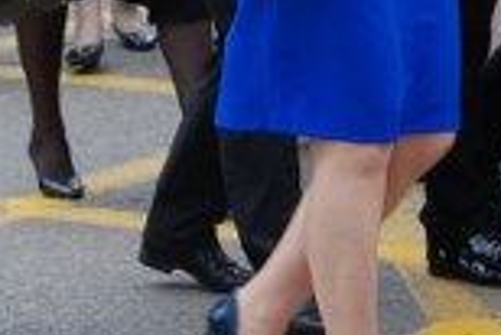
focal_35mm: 350
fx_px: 4870
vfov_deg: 3.9
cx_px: 332
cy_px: -280
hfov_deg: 5.9
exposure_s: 1/125
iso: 100
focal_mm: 45
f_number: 5.6
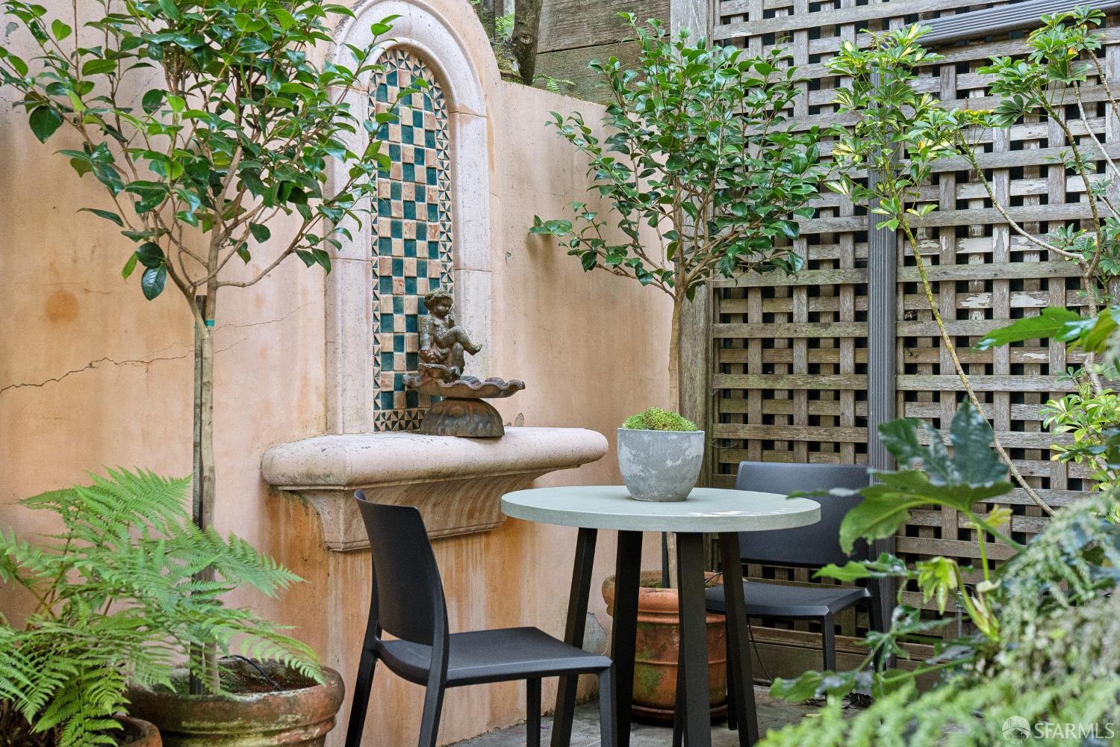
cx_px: 560
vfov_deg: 26.0
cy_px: 374
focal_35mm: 52
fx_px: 1618
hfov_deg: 38.2
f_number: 5.6
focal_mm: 35
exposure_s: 1/125
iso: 1600
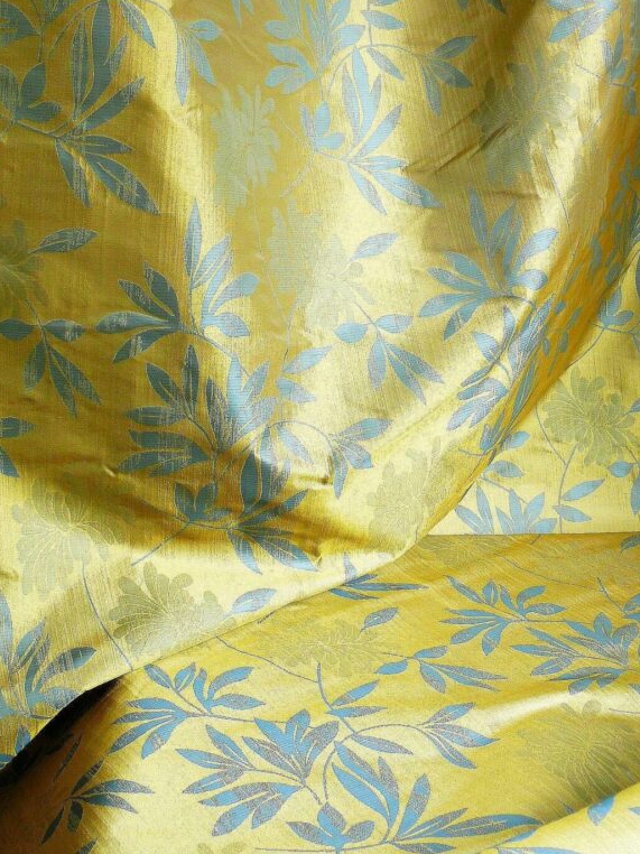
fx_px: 1209
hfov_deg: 29.6
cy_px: 268
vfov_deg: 38.4
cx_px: 279
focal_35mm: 49
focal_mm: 7.4
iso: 100
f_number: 2.8
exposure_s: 1/30
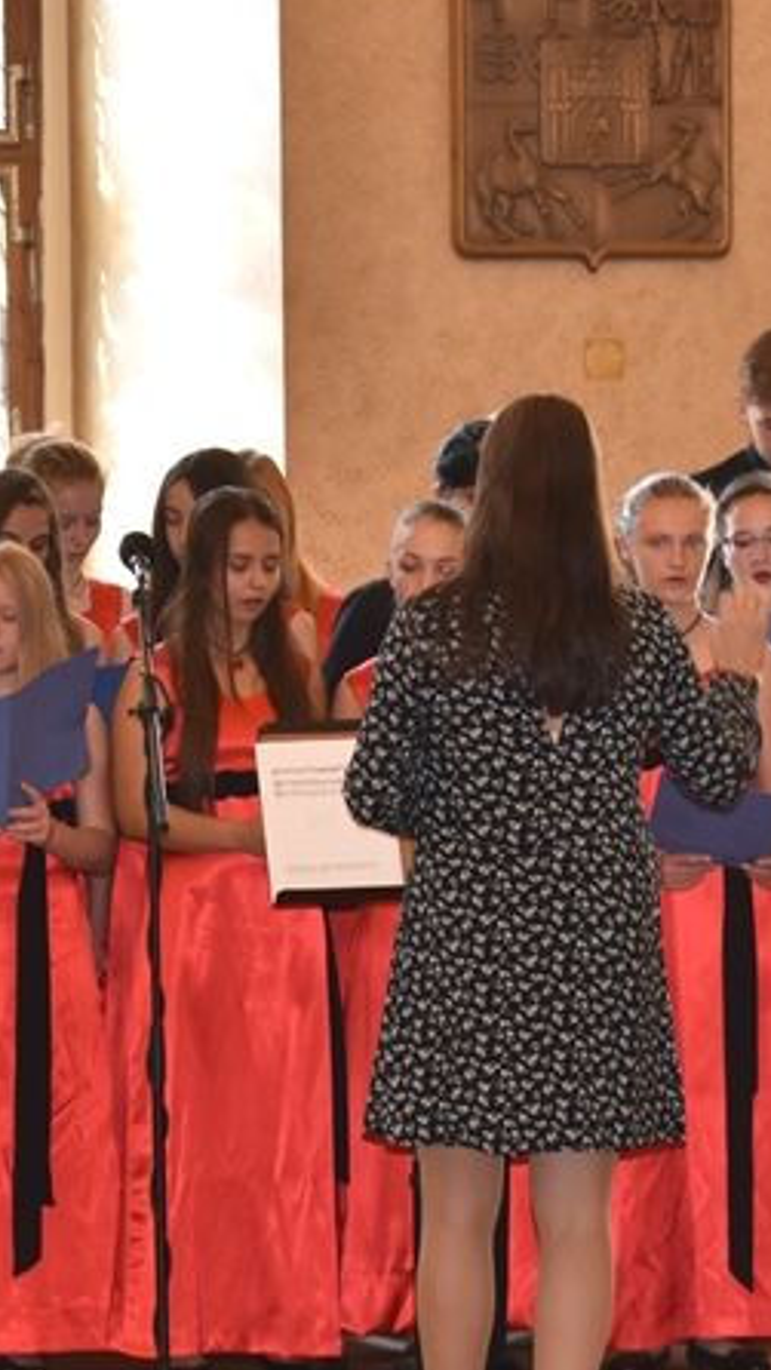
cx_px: -77
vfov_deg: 12.4
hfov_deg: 7.0
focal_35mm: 173
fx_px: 6285
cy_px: 723
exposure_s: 1/80
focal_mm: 48
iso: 560
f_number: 5.3
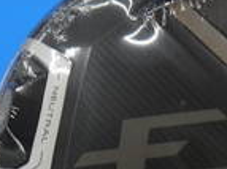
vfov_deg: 8.6
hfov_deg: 11.5
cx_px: 254
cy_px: 208
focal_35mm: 170
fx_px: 1114
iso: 160
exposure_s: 1/60
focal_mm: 19
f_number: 4.2
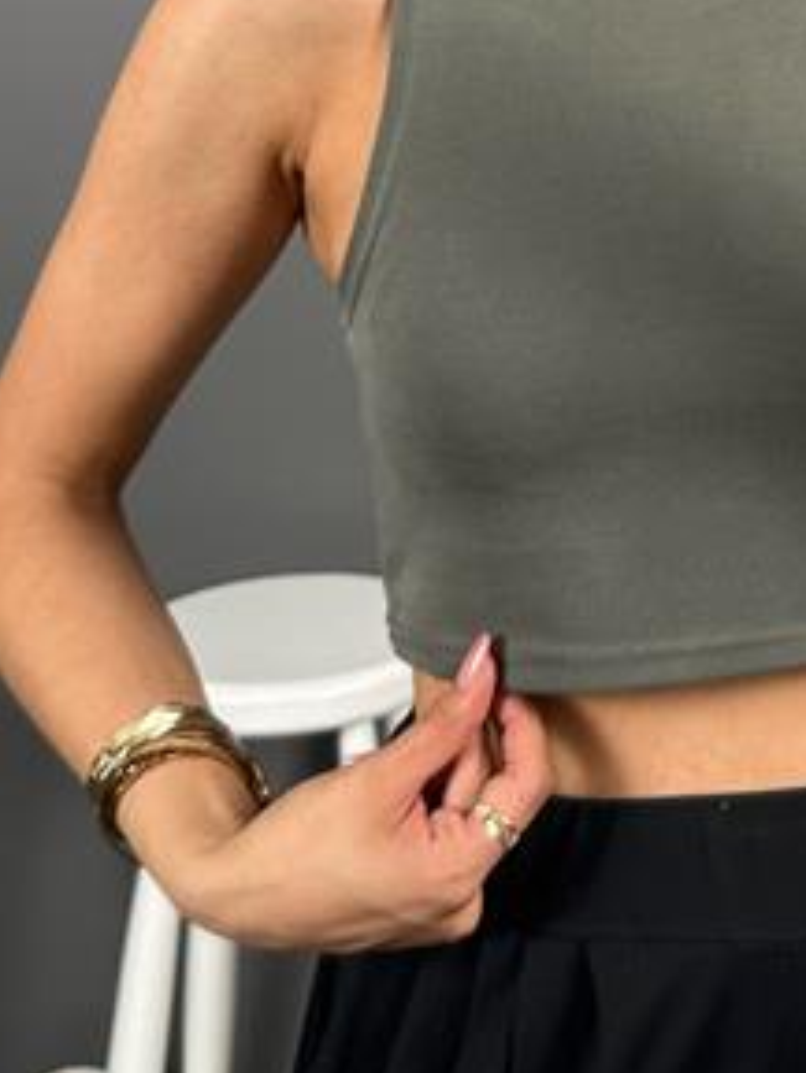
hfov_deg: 18.4
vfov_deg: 24.1
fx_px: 2420
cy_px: 45
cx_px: 830
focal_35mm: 78
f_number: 1.78
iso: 80
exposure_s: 1/121
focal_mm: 6.86
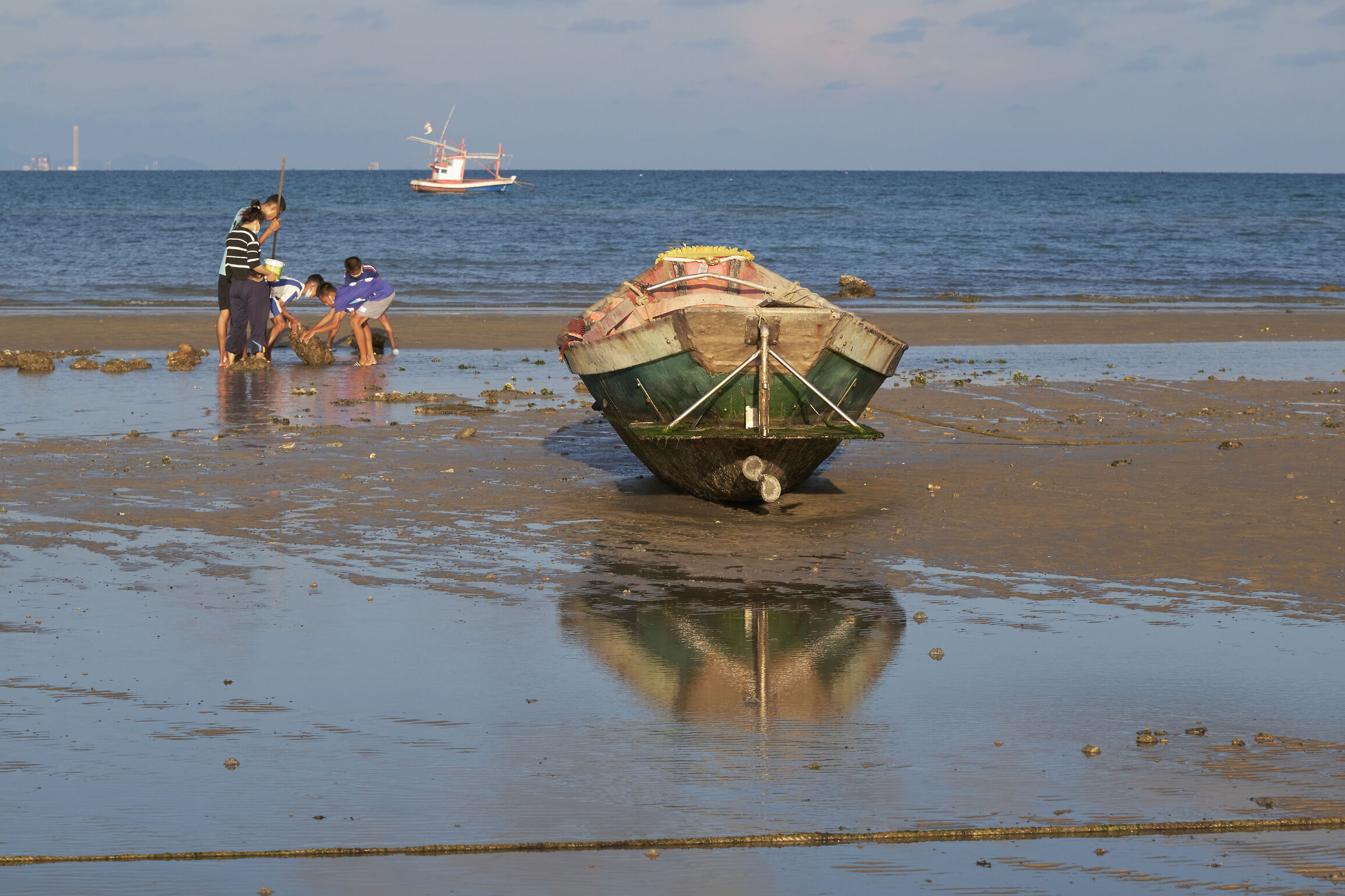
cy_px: 462
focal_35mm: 124
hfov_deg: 16.5
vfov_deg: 11.1
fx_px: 4632
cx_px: 668
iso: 320
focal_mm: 80
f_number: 8
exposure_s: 1/500
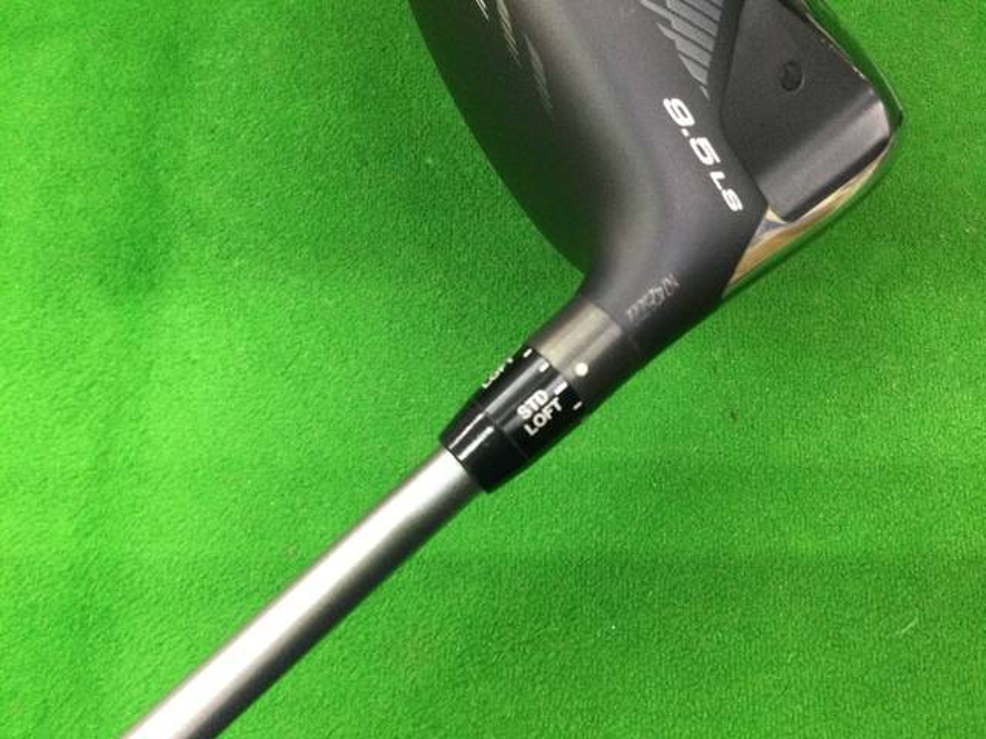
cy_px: 370
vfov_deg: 45.4
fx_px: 883
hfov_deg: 58.4
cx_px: 493
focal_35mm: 31
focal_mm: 3.3
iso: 200
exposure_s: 1/30
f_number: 2.4
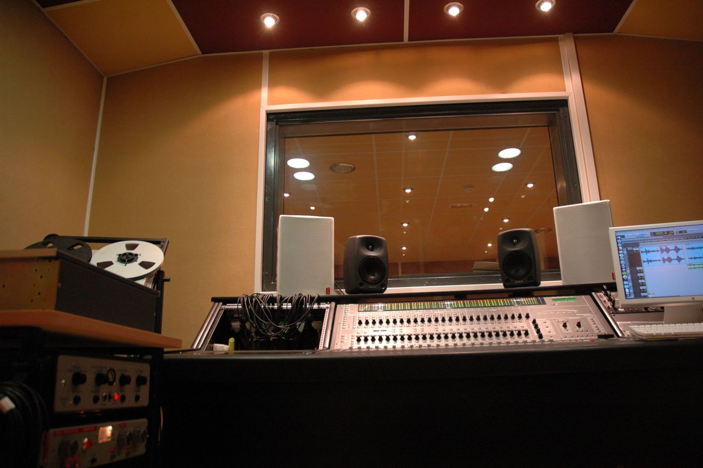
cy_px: 234
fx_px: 527
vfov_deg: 47.9
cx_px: 352
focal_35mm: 27
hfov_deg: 67.4
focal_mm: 18
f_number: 3.5
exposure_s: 1/40
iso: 640
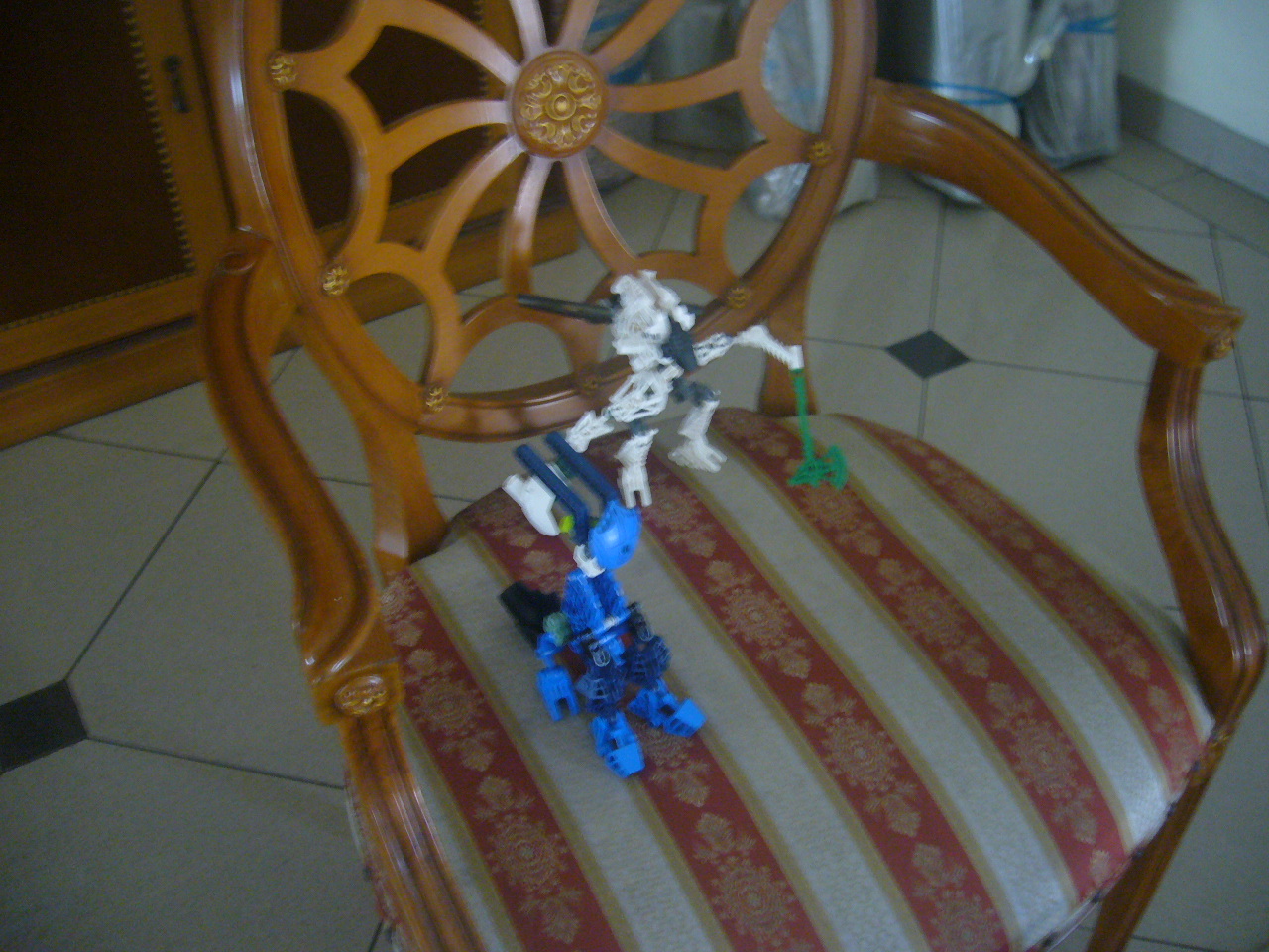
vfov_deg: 40.7
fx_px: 1283
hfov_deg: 52.6
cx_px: 634
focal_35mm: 35
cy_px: 476
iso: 200
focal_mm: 5.8
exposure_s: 1/8
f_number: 2.8
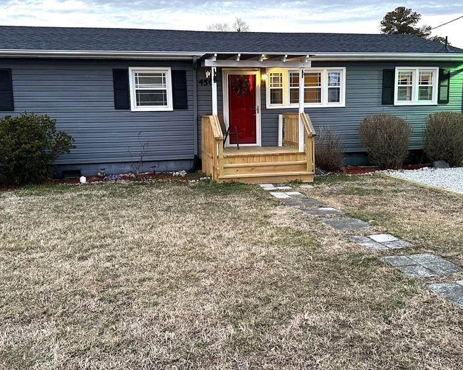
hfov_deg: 55.7
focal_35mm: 32
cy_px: 164
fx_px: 438
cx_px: 240
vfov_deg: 45.7
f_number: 1.78
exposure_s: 1/60
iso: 320
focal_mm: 6.86
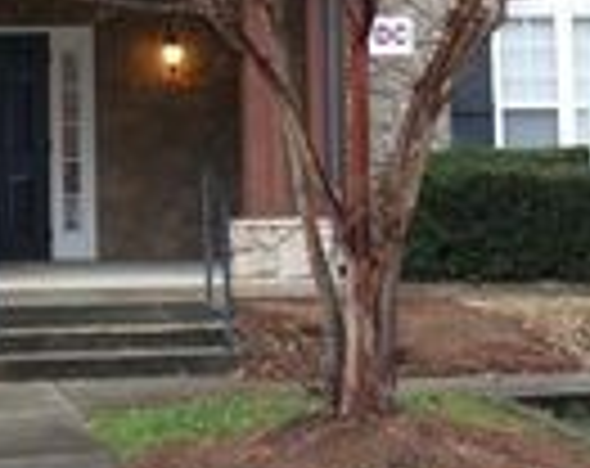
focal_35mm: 157
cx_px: 63
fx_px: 2733
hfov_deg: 12.2
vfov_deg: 9.5
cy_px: -277
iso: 200
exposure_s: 1/100
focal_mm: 21
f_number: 4.6
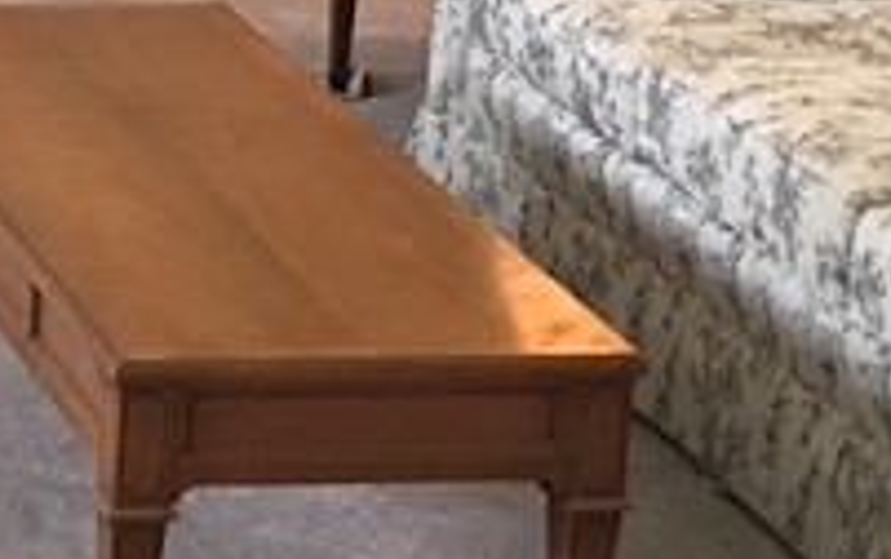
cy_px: -164
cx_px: -474
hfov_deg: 13.0
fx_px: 3670
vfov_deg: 8.6
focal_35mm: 151
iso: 64
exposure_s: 1/15
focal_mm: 3.99
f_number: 1.8
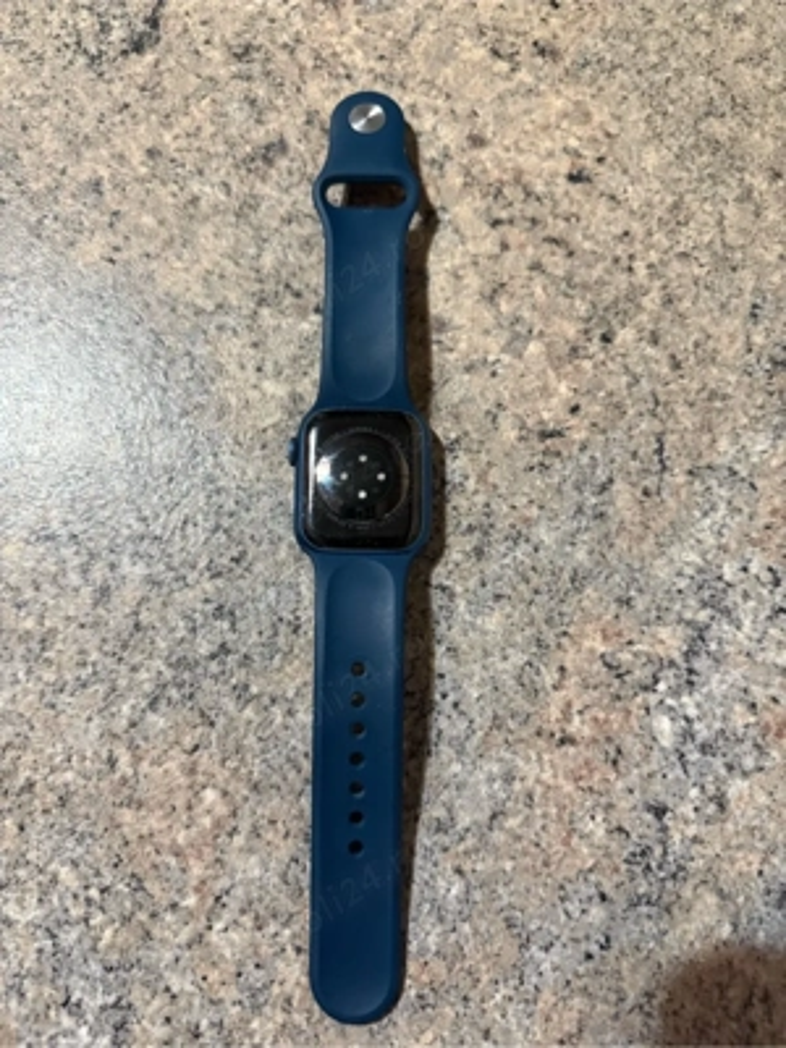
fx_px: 727
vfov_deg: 71.6
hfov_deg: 56.8
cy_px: 524
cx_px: 393
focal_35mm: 24
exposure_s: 1/47
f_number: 1.78
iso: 640
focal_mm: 6.76
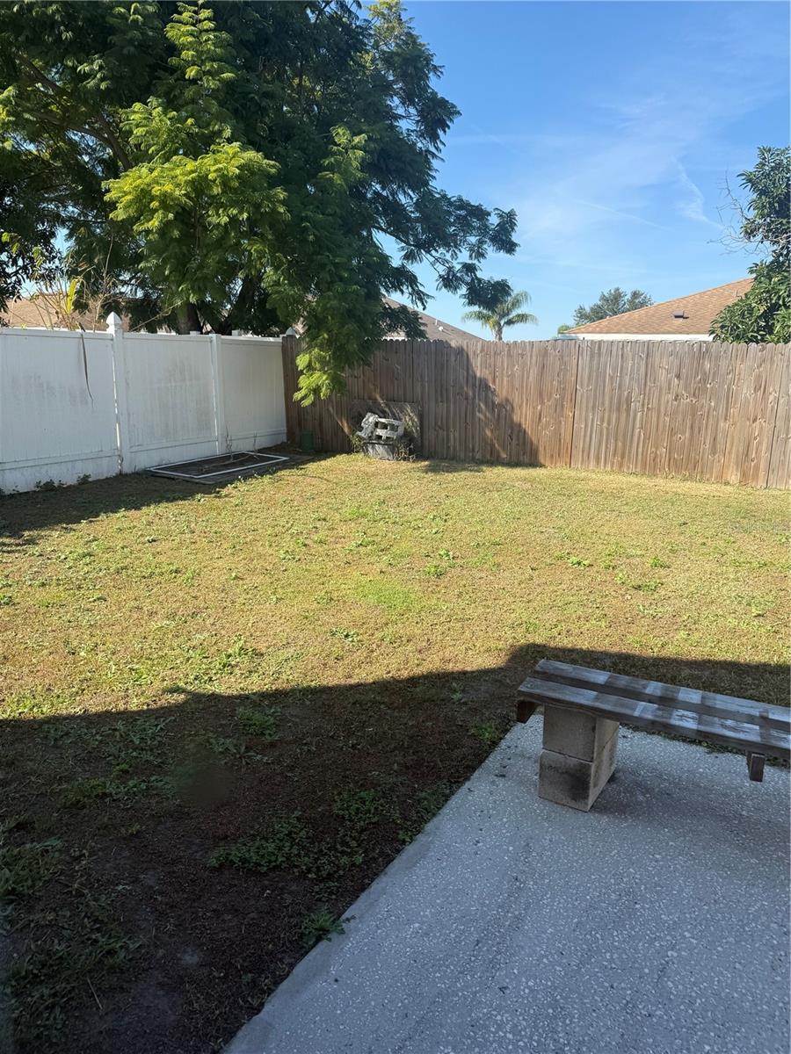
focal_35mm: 24
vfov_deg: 71.6
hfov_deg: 56.8
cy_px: 527
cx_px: 396
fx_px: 731
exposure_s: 1/2169
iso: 80
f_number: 1.78
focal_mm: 6.76
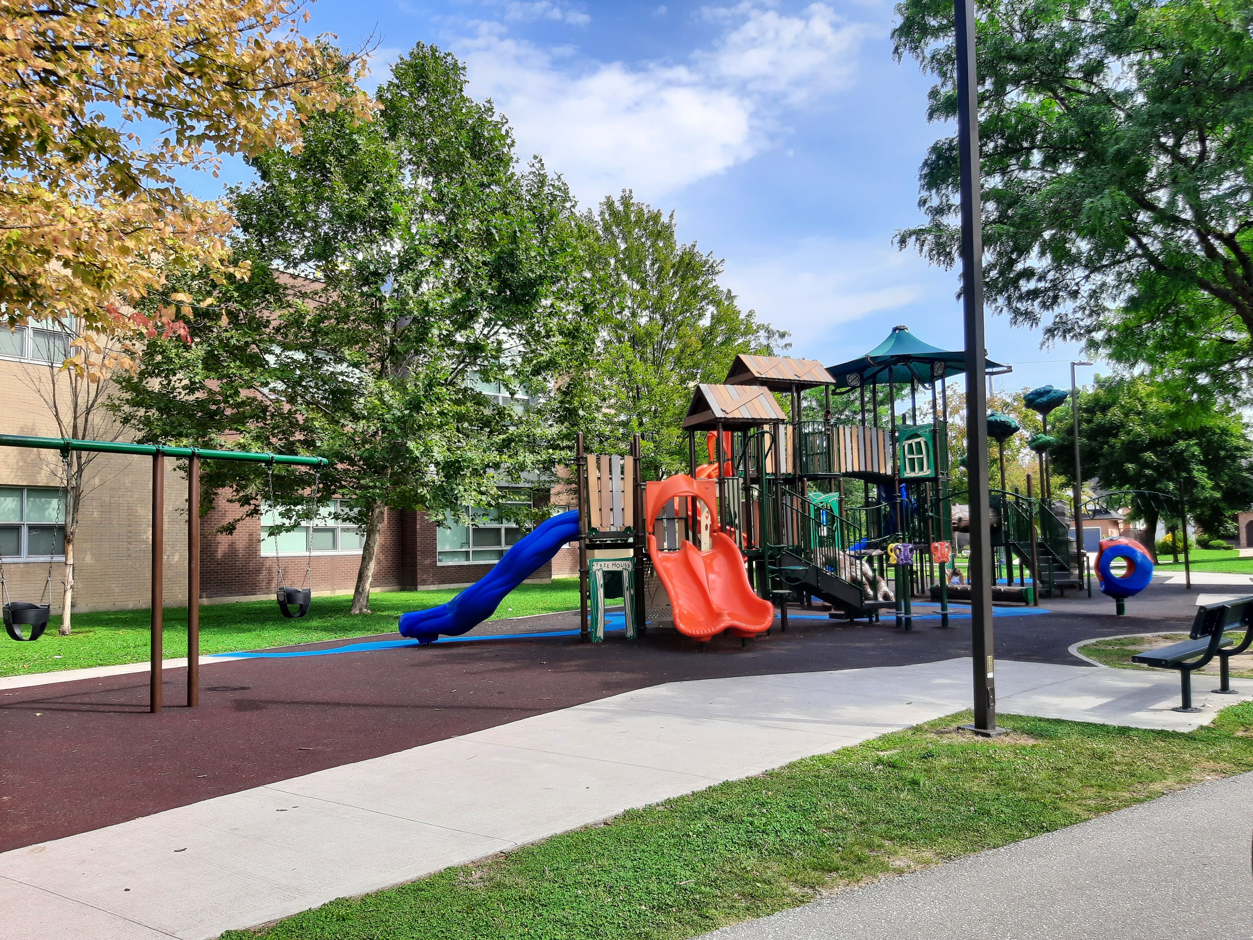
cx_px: 626
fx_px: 941
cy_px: 470
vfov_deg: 53.1
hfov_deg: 67.3
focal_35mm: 26
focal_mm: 3.92
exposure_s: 1/852
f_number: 1.7
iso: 40
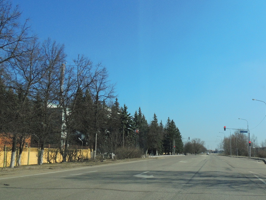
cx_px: 154
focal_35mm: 41
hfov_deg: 45.6
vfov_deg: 35.1
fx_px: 315
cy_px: 109
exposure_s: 1/800
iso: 400
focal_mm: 5.8
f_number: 7.9
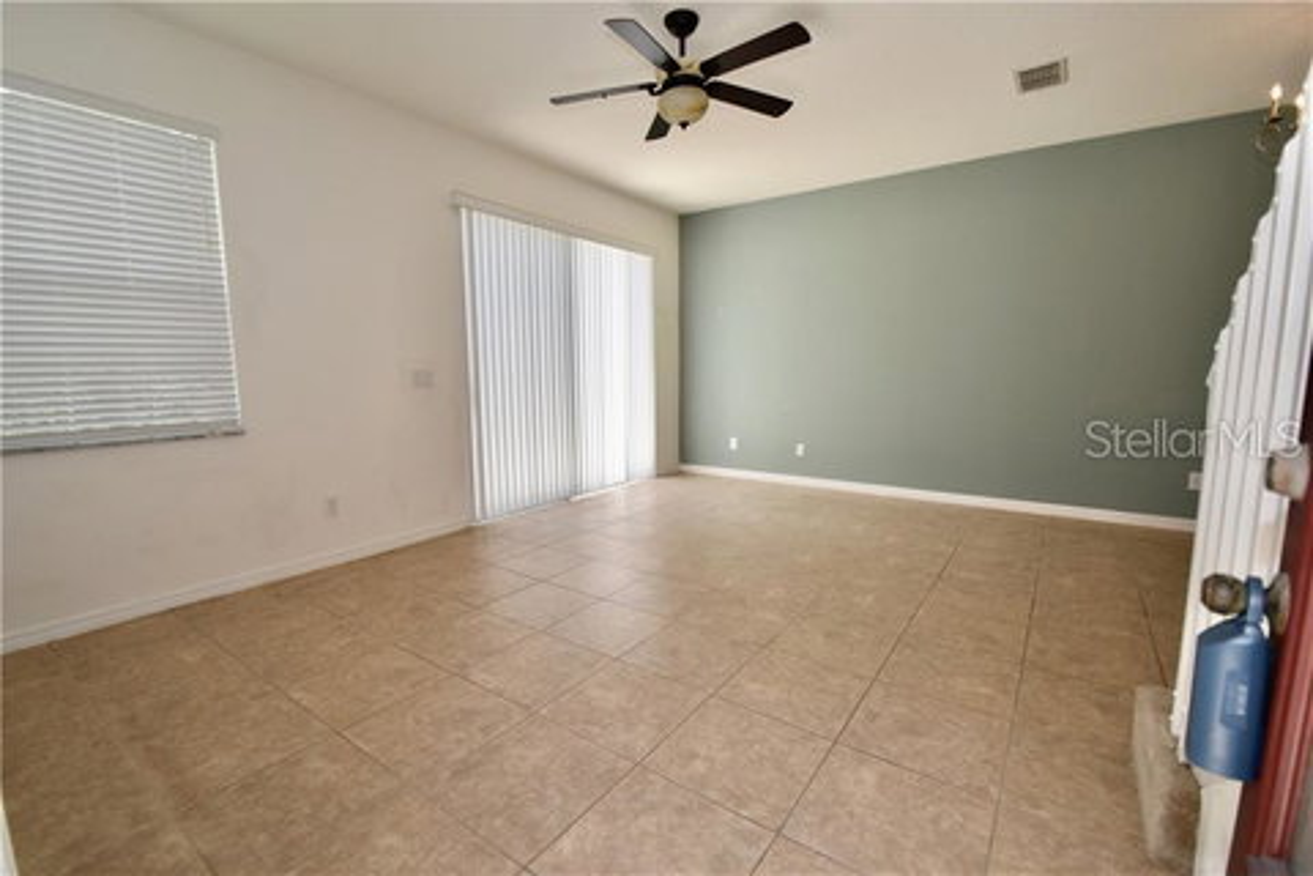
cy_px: 438
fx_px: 547
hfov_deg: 100.4
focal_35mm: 15
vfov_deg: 77.3
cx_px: 656
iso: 360
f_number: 5
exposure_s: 1/200
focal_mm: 10
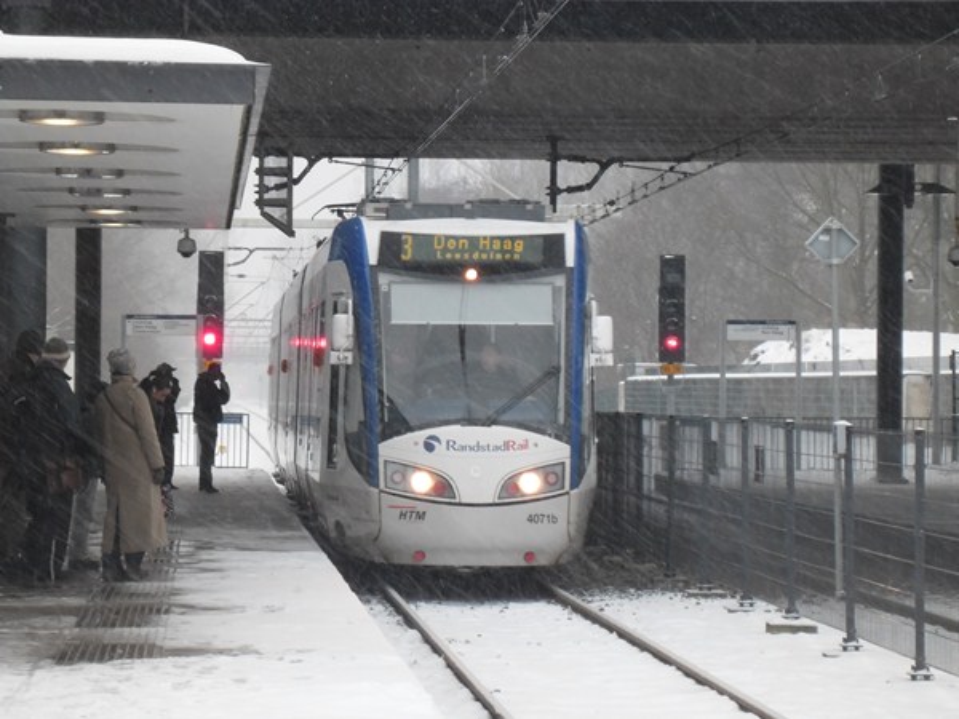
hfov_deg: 14.6
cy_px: 360
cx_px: 480
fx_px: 3740
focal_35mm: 135
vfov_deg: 11.0
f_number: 5.9
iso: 400
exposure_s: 1/45
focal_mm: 24.5
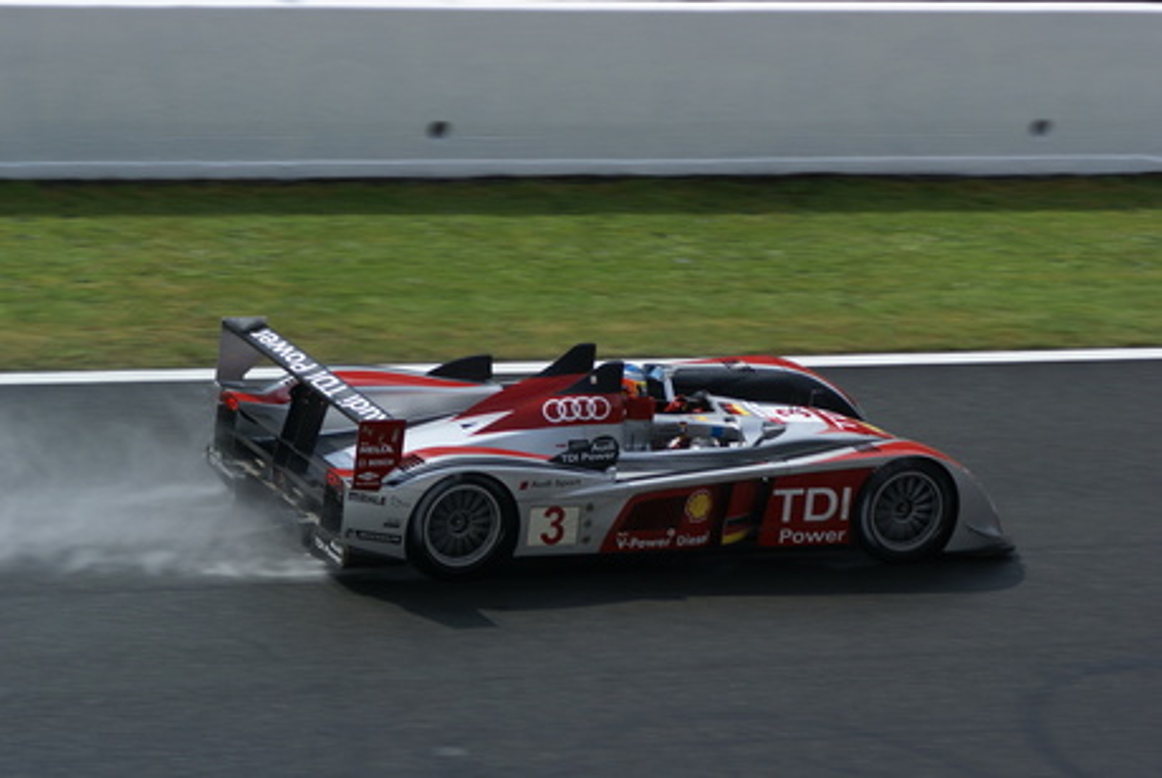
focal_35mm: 195
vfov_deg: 7.1
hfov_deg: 10.5
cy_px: 389
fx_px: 6302
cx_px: 581
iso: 100
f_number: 7.1
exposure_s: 1/640
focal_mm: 130
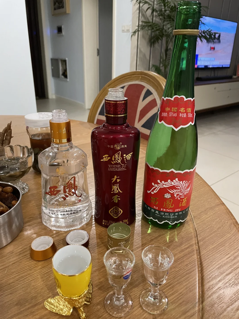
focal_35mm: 26
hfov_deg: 53.1
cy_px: 160
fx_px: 239
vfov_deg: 67.3
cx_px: 120
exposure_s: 1/50
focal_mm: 4.2
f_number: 1.6
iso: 500
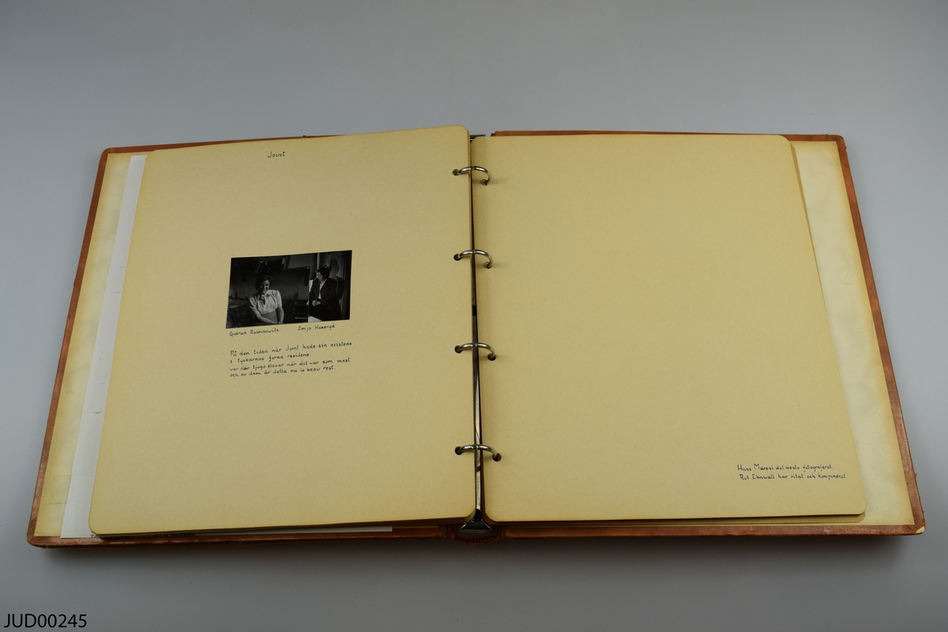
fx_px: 1066
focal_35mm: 40
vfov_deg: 33.0
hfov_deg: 47.9
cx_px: 474
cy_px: 316
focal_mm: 27
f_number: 8
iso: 400
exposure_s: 1/250
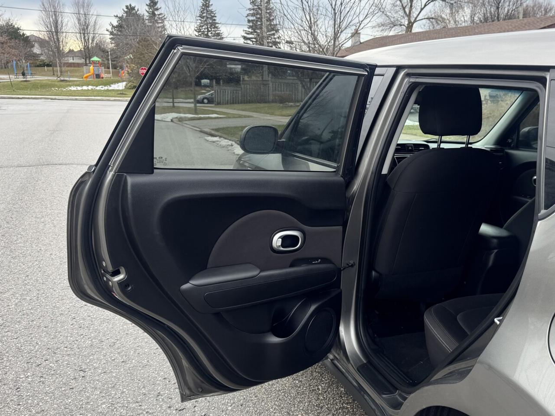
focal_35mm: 24
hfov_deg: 71.6
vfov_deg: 56.8
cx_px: 278
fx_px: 385
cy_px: 208
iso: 80
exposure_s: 1/439
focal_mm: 6.76
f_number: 1.78
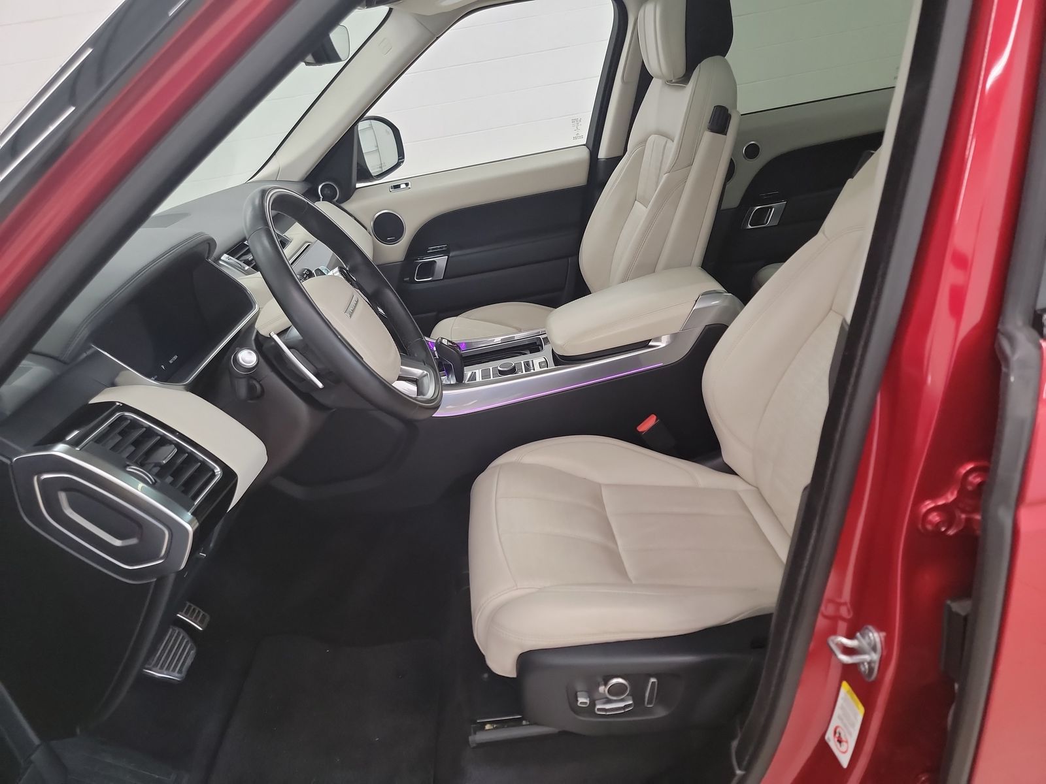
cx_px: 523
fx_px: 725
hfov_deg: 71.6
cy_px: 392
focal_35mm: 24
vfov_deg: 56.8
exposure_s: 1/59
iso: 839
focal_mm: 6.7
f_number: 1.8
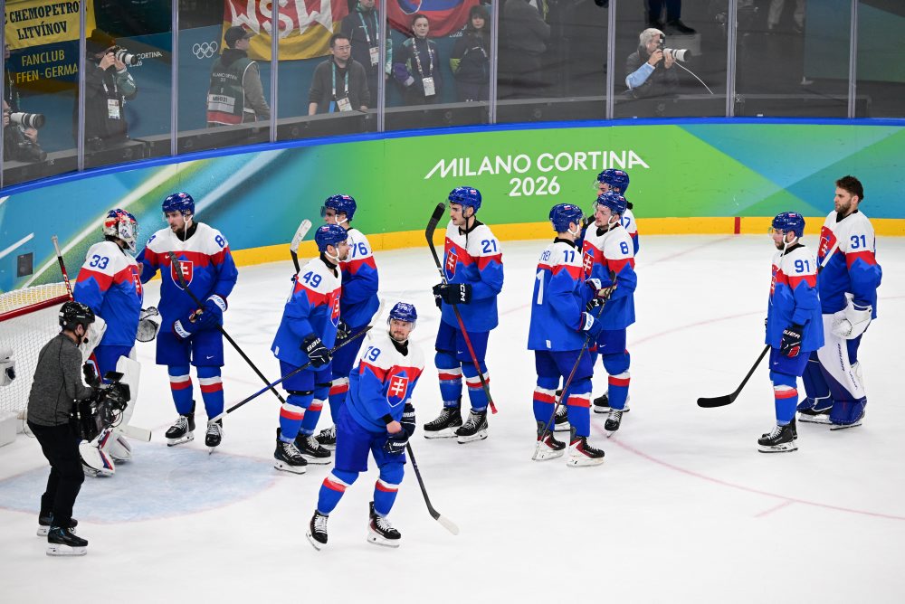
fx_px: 5534
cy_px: 302
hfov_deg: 9.3
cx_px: 452
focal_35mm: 220
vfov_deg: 6.3
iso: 2000
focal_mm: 220
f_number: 5.6
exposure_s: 1/1000
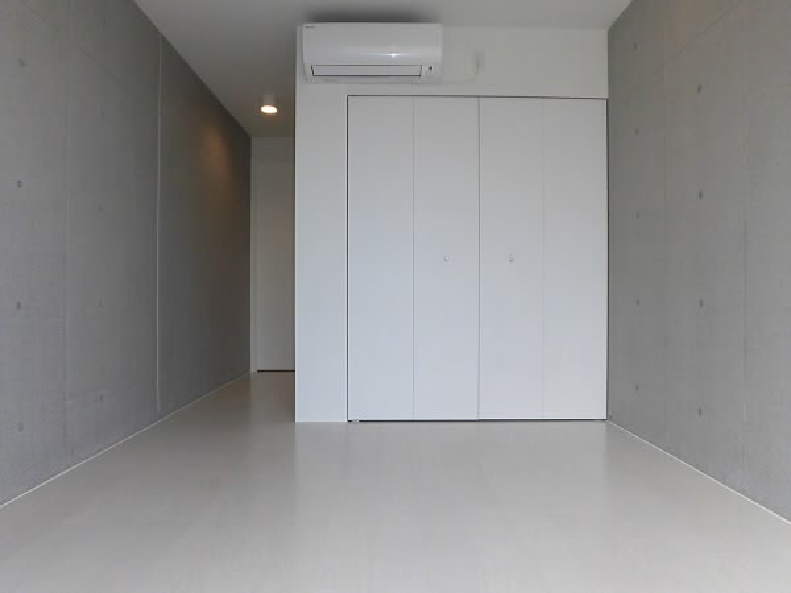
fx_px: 548
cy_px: 296
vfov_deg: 56.8
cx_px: 396
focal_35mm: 24
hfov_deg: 71.6
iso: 100
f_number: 3.1
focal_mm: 4.3
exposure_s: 1/100
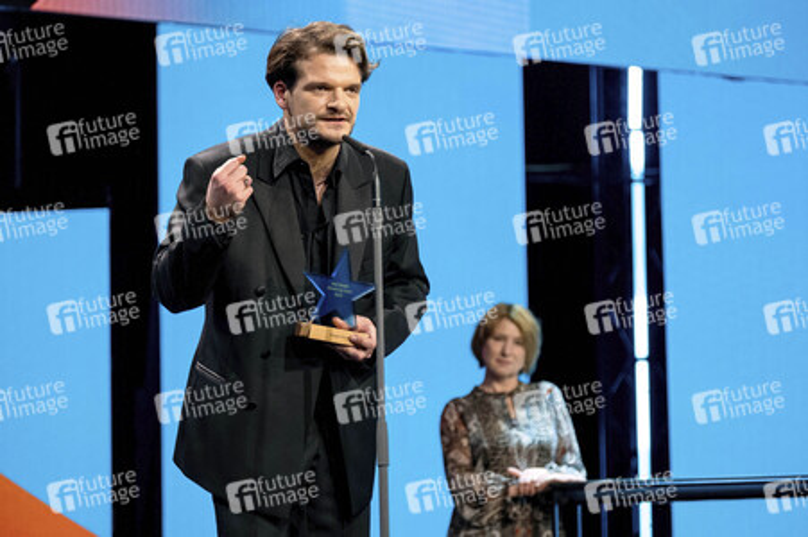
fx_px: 3566
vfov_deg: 8.6
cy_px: 268
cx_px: 404
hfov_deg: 12.9
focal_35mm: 159
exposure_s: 1/200
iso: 2500
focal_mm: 106
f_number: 2.8
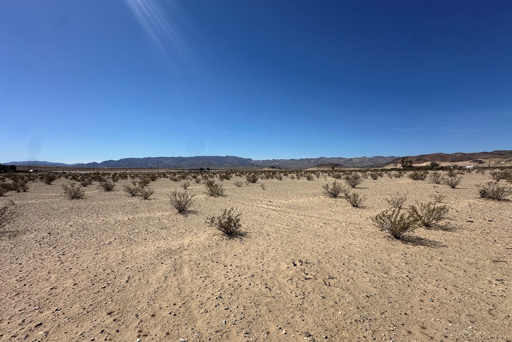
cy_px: 190
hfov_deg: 100.4
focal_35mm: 15
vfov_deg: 77.1
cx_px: 254
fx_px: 213
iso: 50
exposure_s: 1/4464
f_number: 2.2
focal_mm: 2.22
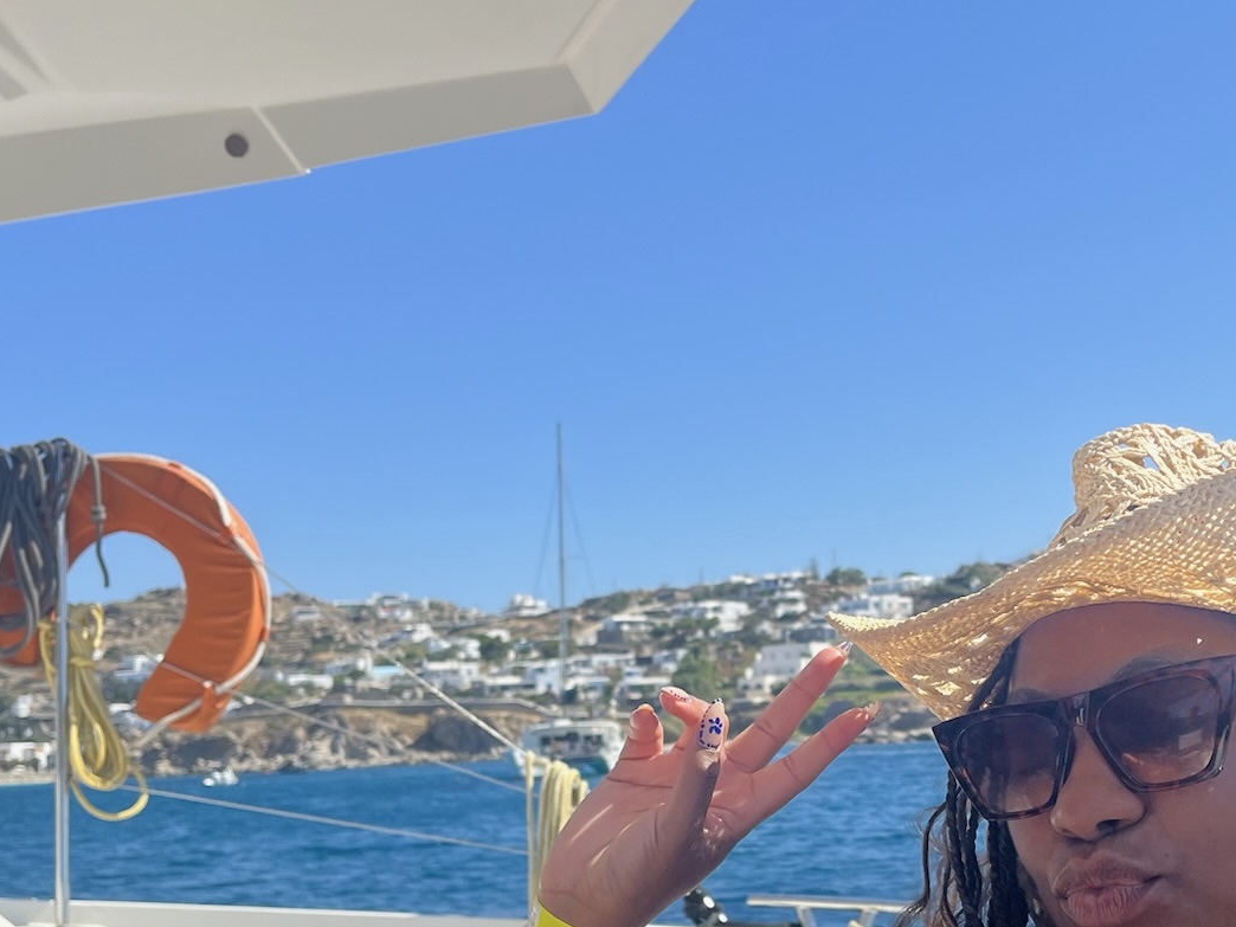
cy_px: 642
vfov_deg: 28.3
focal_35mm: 51
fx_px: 1821
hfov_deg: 37.0
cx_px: 838
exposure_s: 1/2463
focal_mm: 5.1
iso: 50
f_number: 1.6
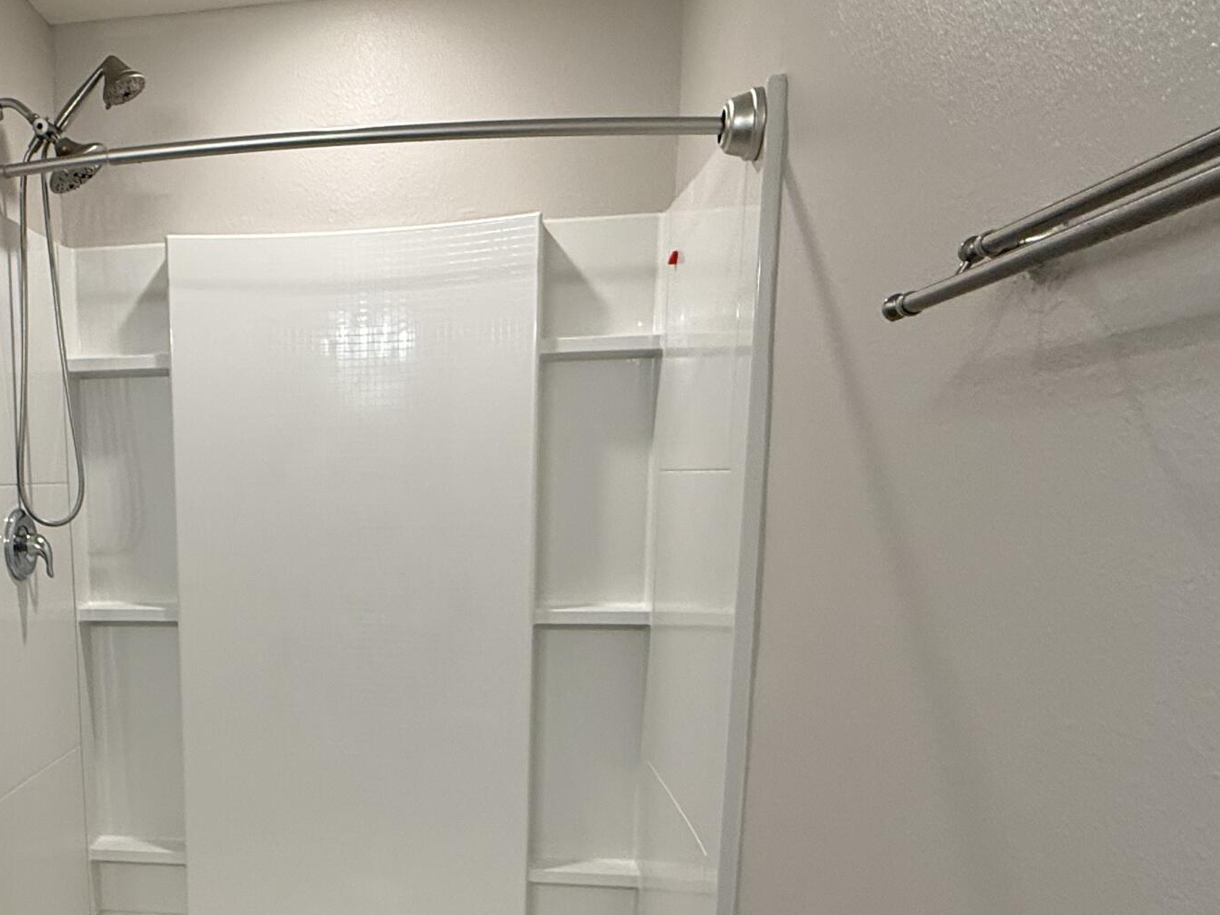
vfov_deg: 44.2
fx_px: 1092
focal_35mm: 31
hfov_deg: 54.9
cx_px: 273
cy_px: 670
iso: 200
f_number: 2.2
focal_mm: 2.22
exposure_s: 1/120
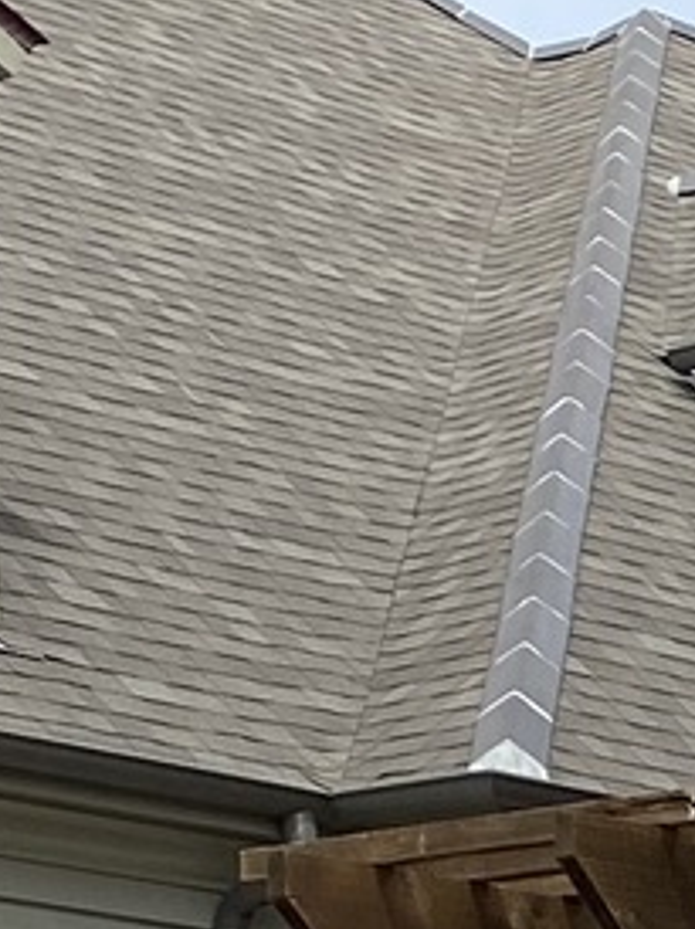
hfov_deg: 7.0
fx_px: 5094
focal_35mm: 190
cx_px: 2139
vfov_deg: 9.8
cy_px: 1699
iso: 32
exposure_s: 1/2625
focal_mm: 4.25
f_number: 1.8
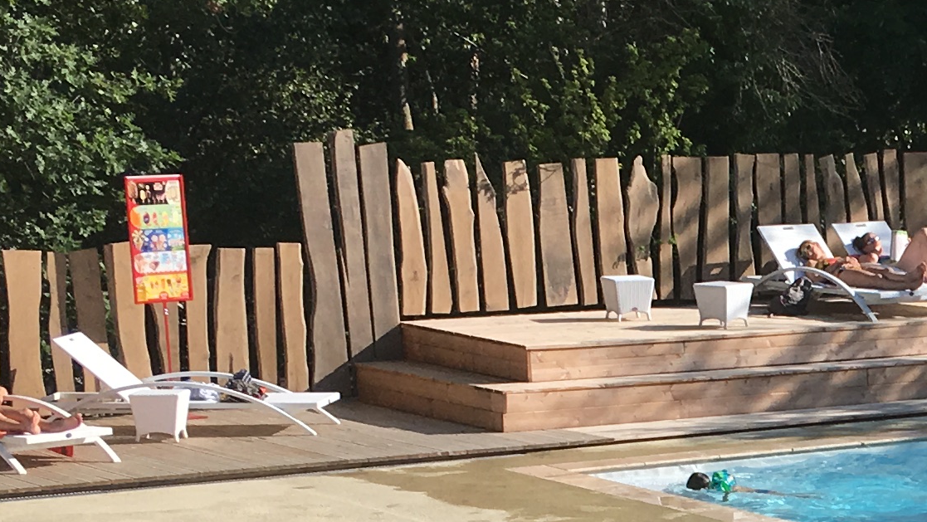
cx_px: 1100
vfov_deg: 10.4
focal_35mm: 114
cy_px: 662
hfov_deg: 17.9
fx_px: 2803
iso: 25
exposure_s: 1/1672
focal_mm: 4.15
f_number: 2.2
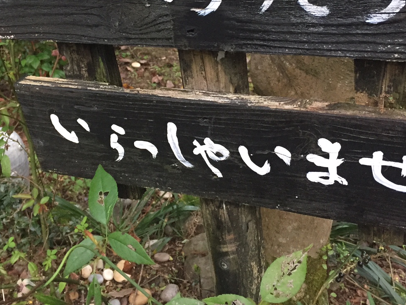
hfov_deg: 39.6
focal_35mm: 48
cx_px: 187
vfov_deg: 29.6
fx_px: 563
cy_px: 63
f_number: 2.2
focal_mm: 4.15
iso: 250
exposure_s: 1/30
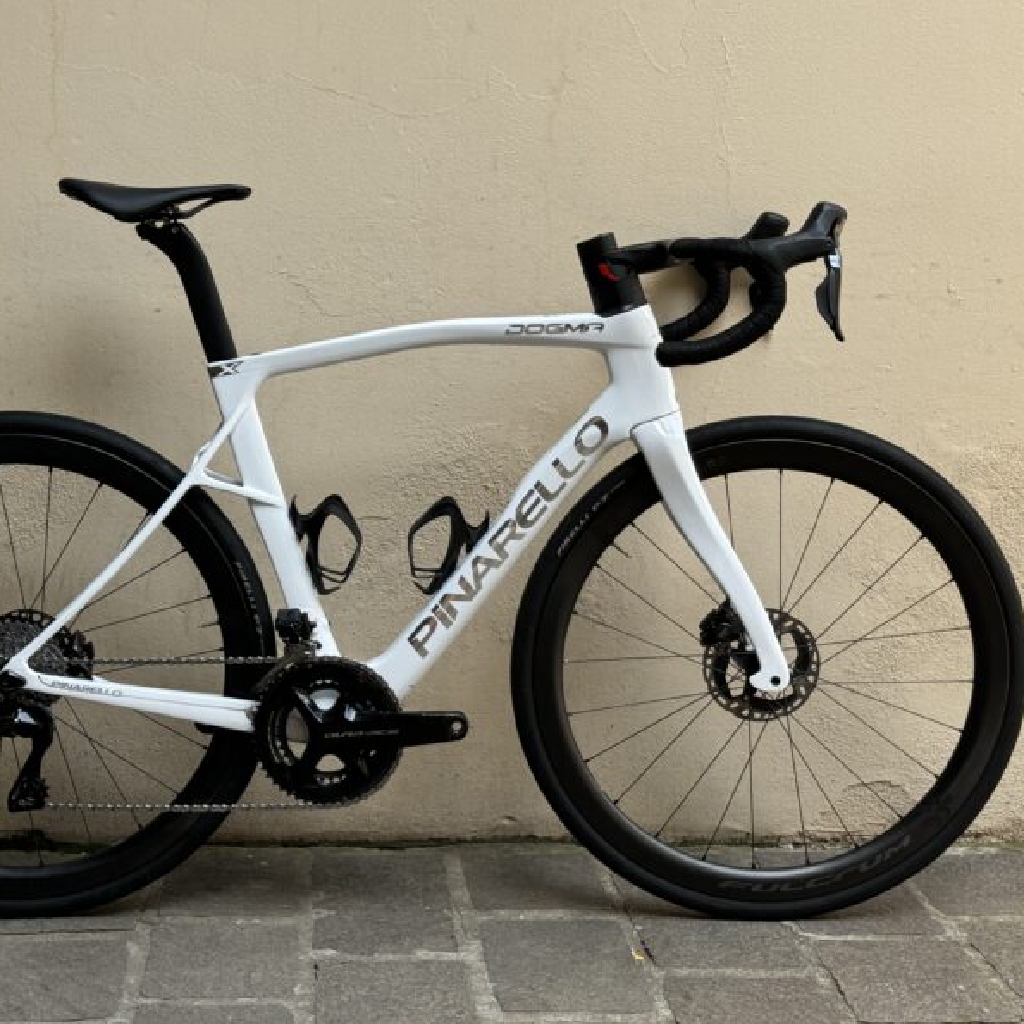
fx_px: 1908
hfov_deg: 30.0
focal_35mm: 57
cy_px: 511
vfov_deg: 30.0
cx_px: 408
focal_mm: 6.76
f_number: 1.78
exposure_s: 1/926
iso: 64
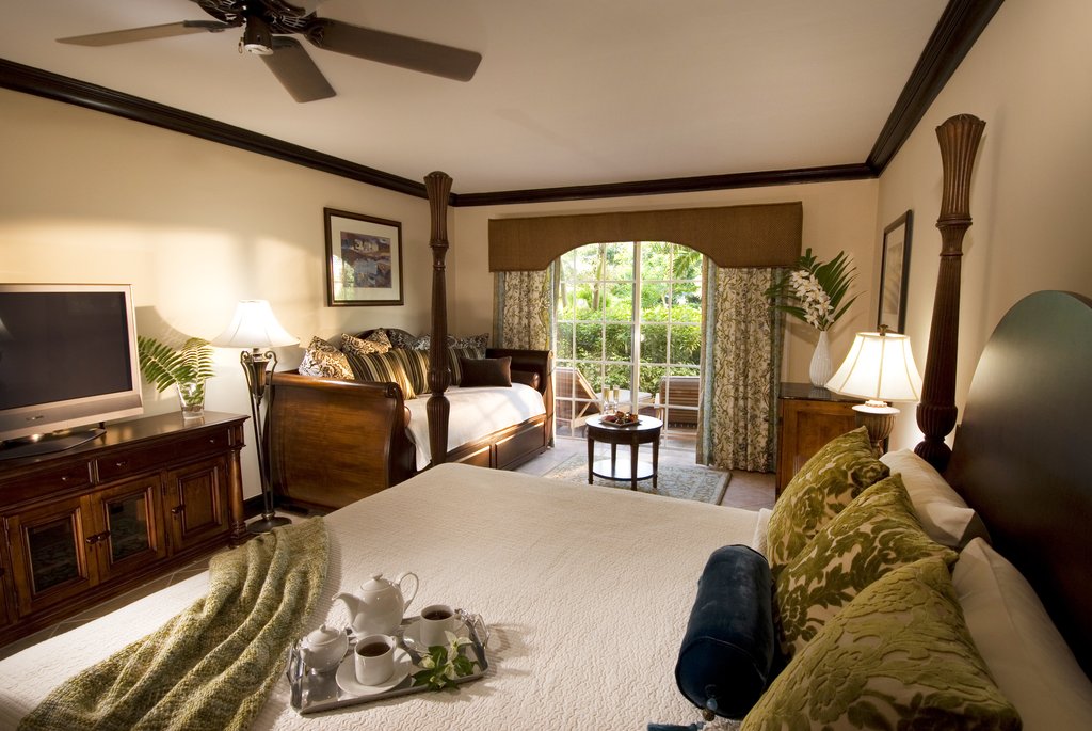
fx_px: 547
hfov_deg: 89.9
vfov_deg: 67.5
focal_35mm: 18
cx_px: 546
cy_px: 366
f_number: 8
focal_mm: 12
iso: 125
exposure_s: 1/6
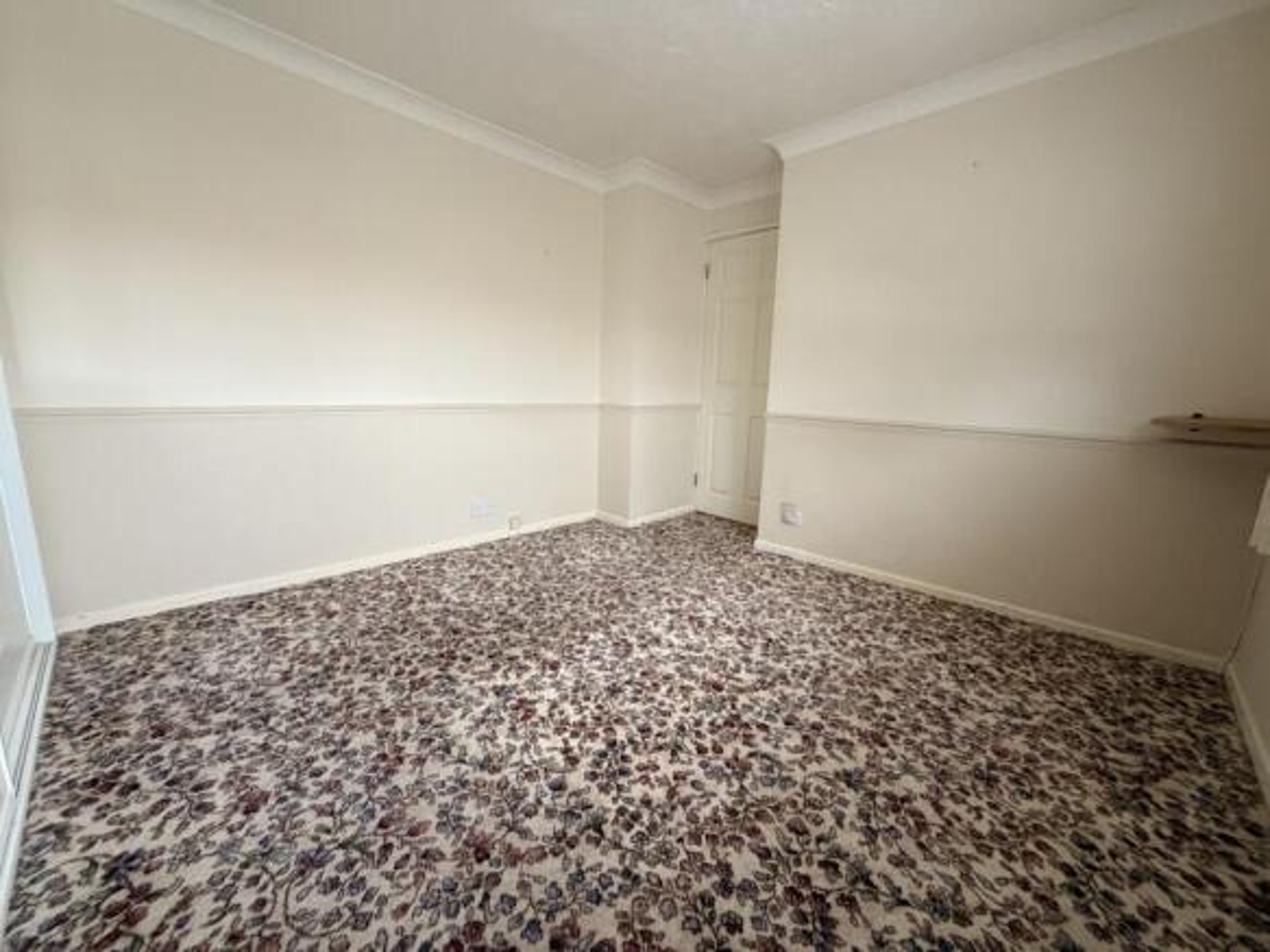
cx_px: 635
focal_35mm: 14
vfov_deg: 85.7
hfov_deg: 102.1
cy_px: 476
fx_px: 514
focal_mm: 2.22
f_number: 2.2
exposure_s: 1/60
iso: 500
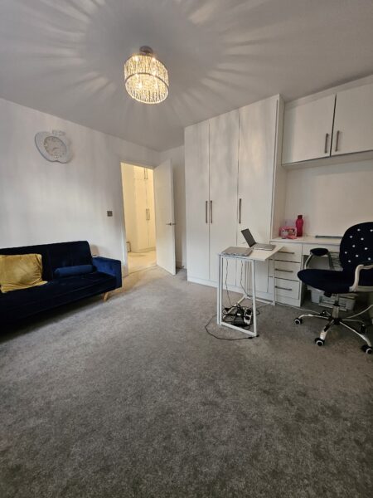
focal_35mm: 13
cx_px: 186
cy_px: 249
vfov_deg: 106.2
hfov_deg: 89.9
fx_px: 187
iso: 160
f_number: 2.2
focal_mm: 1.74
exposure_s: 1/50
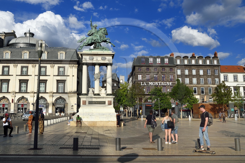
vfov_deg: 43.6
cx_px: 122
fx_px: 204
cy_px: 82
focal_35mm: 30
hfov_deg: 61.9
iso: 200
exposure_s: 1/250
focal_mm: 30
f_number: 16
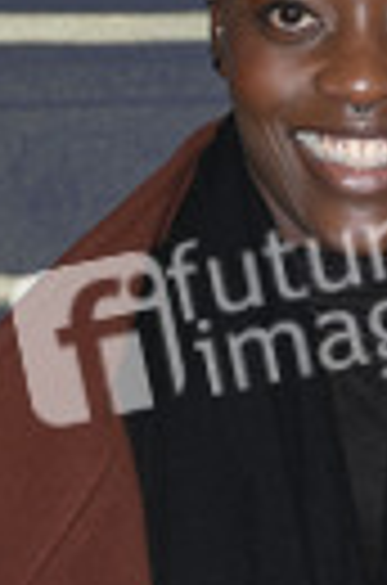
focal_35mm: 416
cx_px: 374
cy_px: 544
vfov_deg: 5.0
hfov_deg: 3.3
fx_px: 6744
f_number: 5.6
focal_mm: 135
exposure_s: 1/250
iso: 400
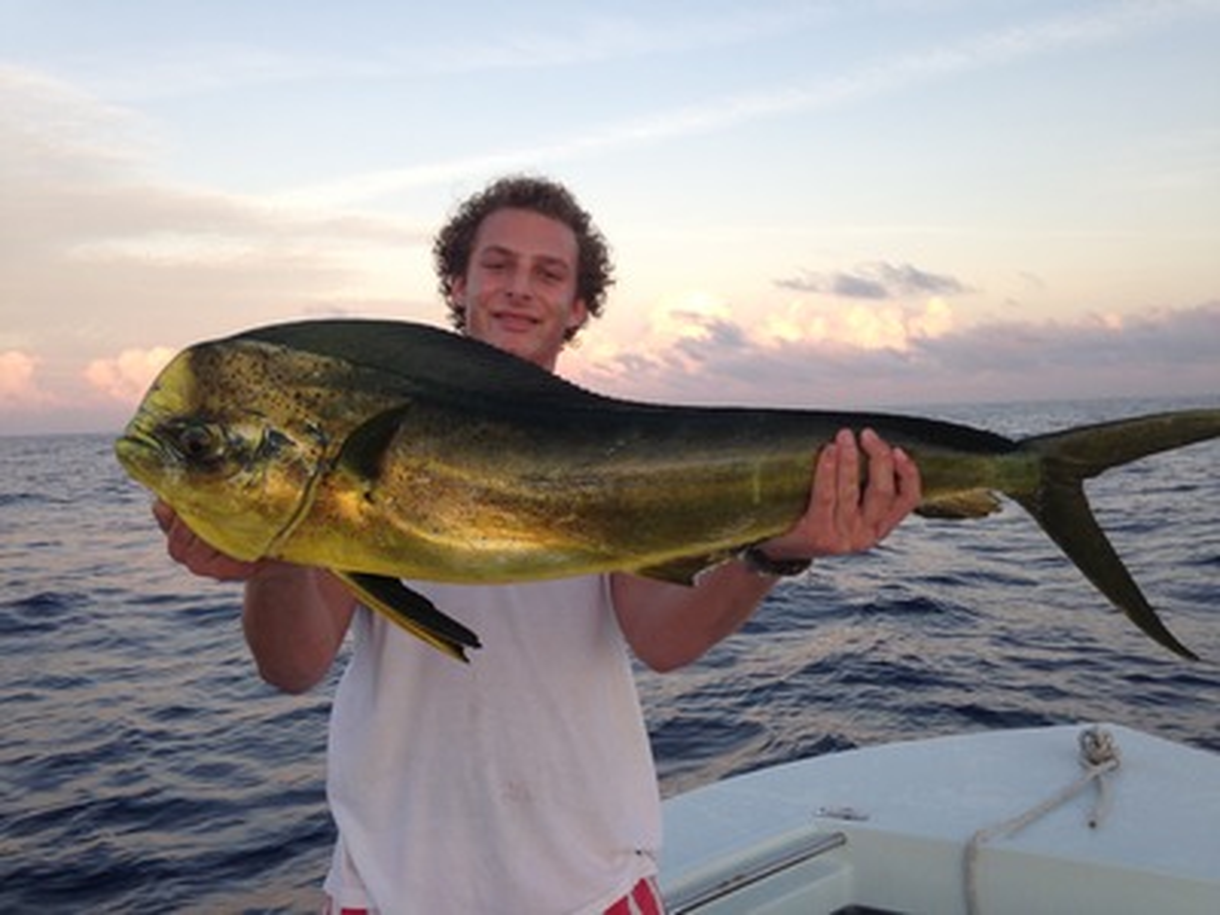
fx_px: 1163
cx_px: 610
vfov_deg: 42.9
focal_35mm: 33
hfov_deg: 55.4
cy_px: 458
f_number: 2.4
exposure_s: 1/204
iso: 50
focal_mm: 4.12
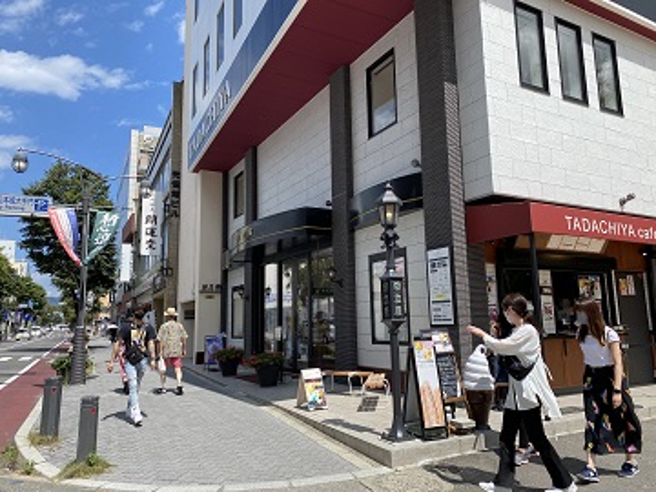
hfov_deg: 67.3
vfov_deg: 53.1
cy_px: 246
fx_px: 493
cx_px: 328
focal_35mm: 26
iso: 32
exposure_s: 1/2513
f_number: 1.8
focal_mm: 4.25
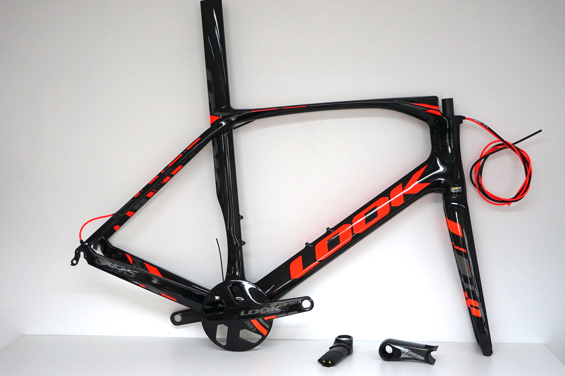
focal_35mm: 48
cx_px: 282
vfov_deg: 28.0
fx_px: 753
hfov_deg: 41.1
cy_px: 188
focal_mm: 48
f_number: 4.5
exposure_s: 1/160
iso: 1600
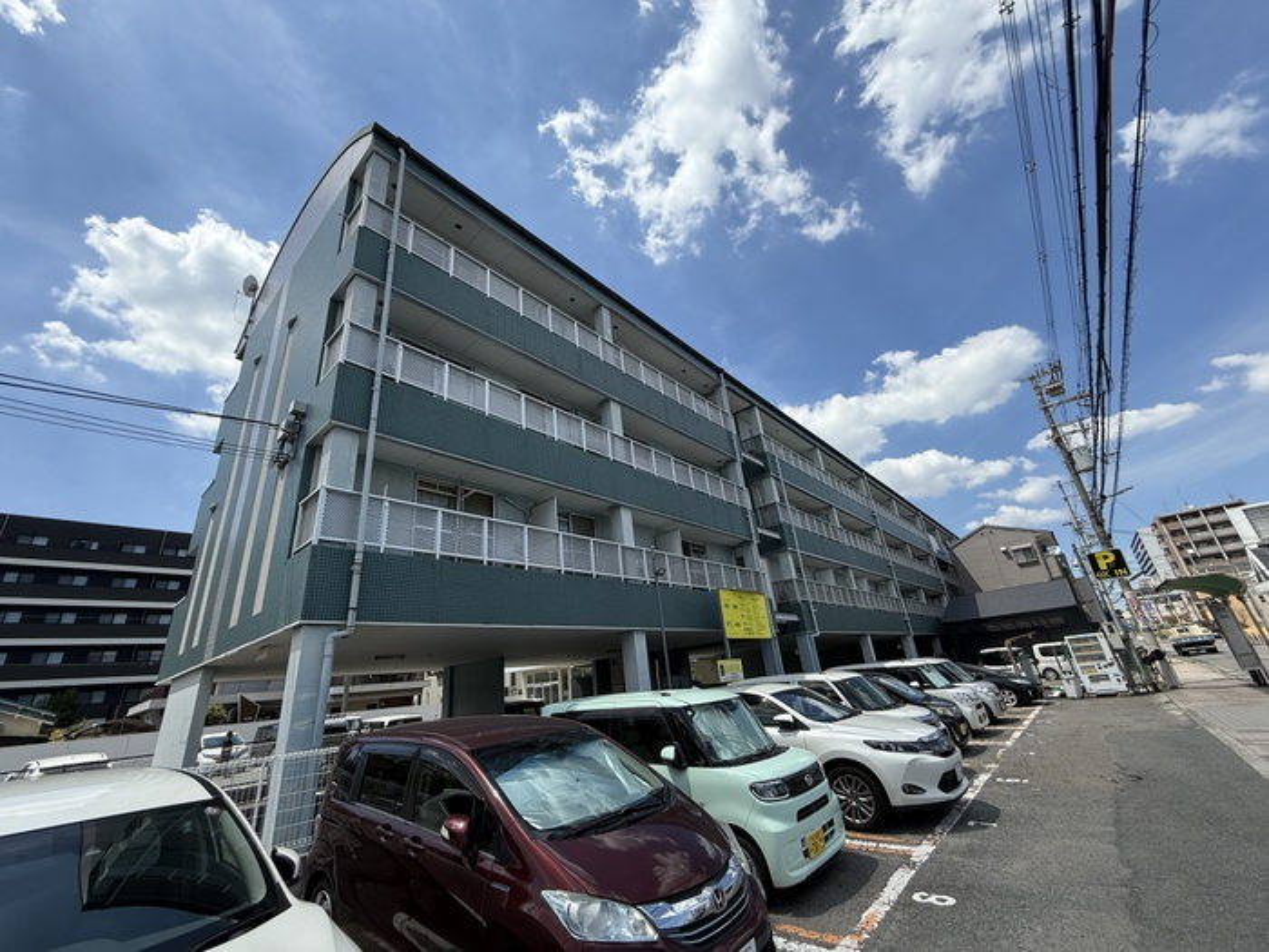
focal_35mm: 14
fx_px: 513
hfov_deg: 102.1
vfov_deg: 85.7
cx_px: 634
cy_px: 476
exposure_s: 1/1795
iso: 64
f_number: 2.2
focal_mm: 2.22
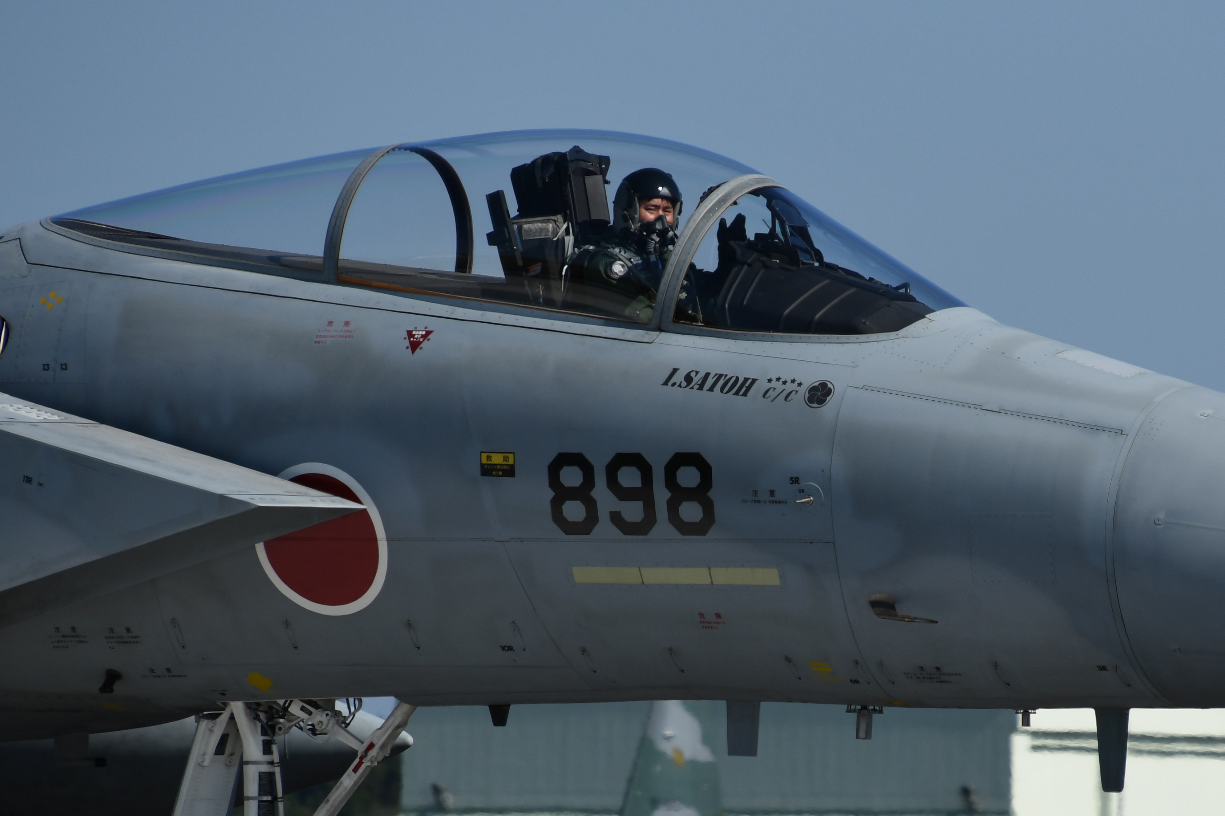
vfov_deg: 1.9
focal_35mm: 743
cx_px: 877
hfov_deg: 2.8
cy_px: 614
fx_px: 25281
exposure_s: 1/1000
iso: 200
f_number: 8
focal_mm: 300
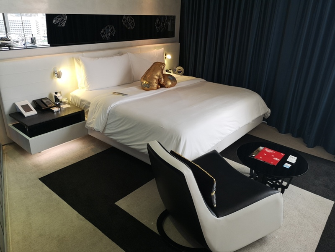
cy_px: 126
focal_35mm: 27
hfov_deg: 65.3
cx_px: 168
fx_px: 261
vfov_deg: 51.4
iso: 100
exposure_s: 1/50
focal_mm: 3.95
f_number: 1.8
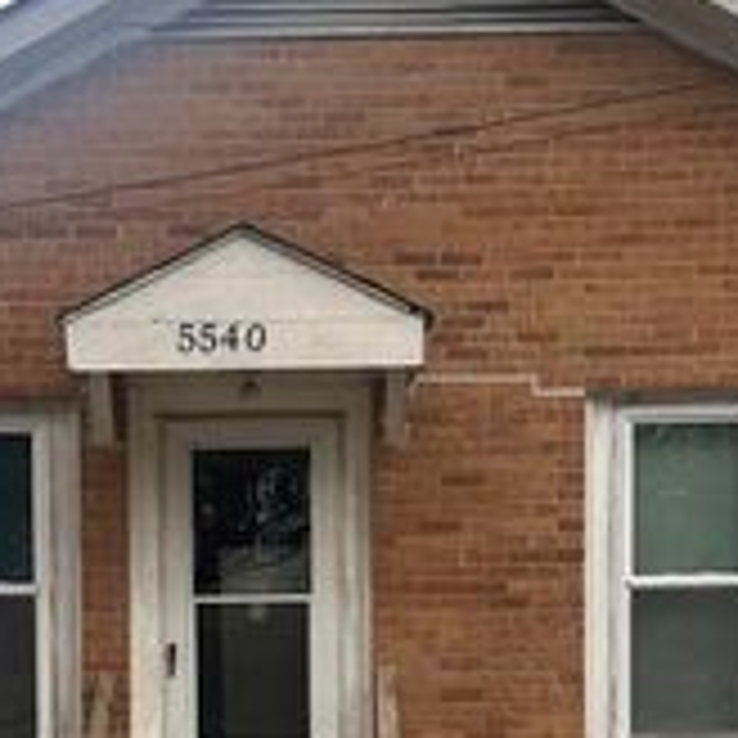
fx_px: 2074
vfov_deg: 19.4
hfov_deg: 20.2
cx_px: 306
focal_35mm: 86
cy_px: 808
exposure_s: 1/264
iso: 80
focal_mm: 6.86
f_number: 1.78
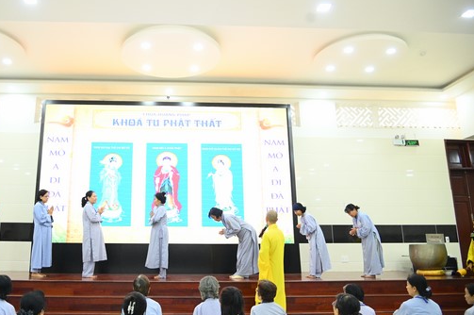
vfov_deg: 42.2
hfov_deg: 59.5
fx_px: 408
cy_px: 147
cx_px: 175
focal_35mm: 31
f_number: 4
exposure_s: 1/160
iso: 5000
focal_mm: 24
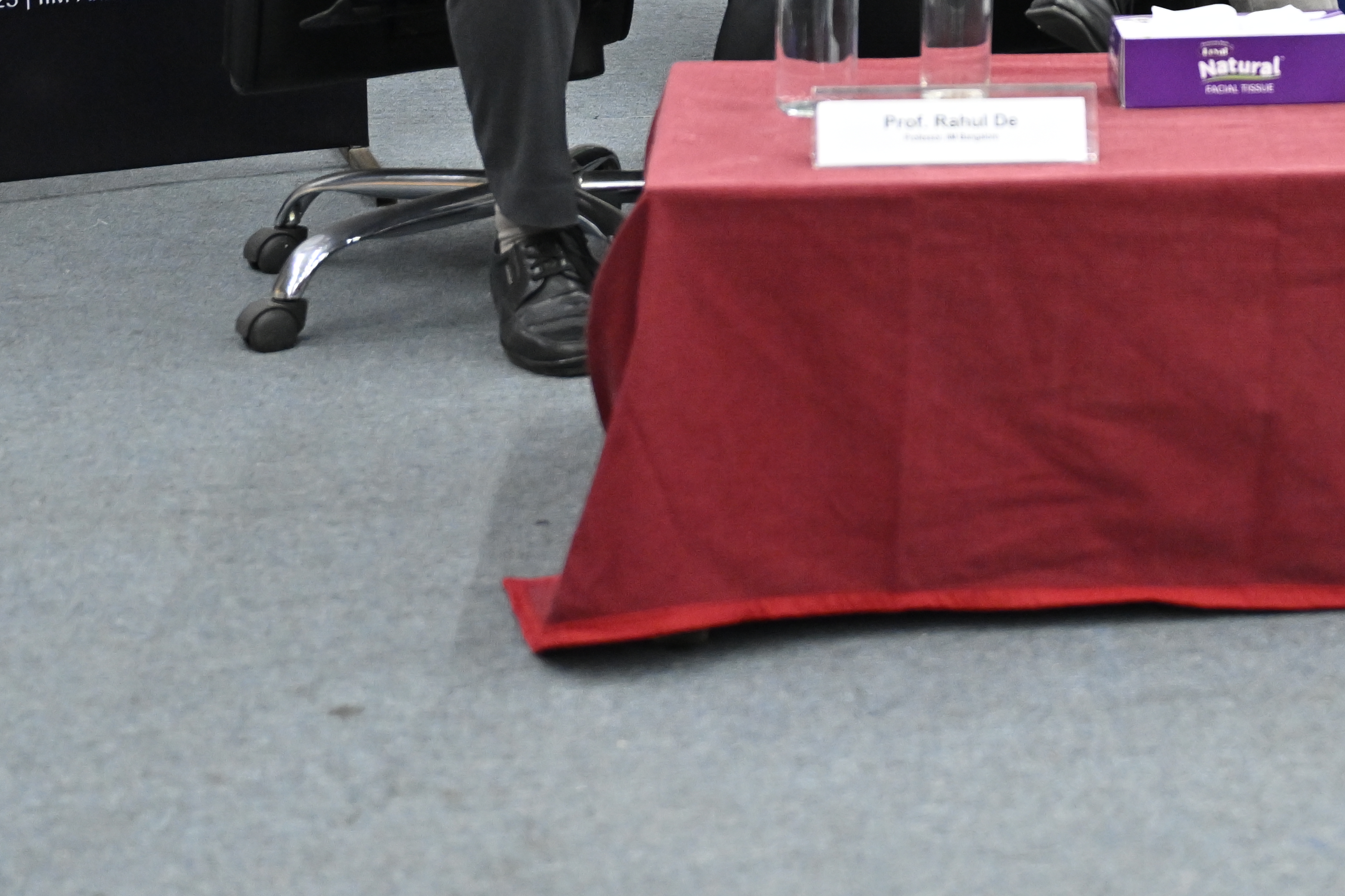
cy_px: -260
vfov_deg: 14.7
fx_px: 3337
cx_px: 1358
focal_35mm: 89
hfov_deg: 21.9
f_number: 2.8
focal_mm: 33.5
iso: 2000
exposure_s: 1/160
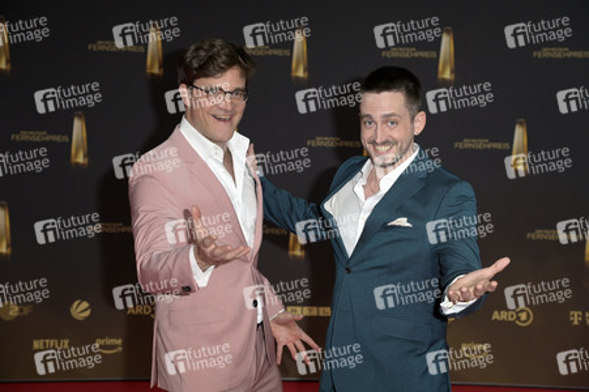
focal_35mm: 75
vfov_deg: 18.2
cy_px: 196
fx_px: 1226
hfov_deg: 27.0
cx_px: 294
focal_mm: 75
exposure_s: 1/250
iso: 1000
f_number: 5
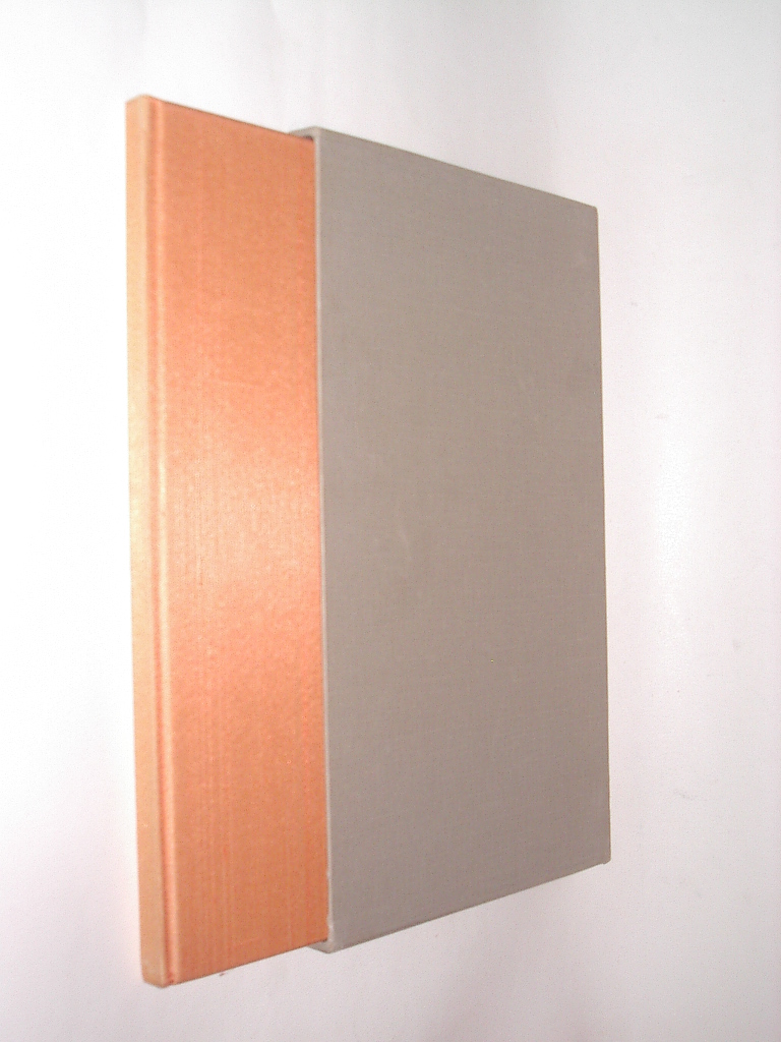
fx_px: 1564
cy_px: 521
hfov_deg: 28.0
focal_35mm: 52
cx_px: 390
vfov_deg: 36.8
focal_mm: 7.8
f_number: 3
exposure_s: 1/60
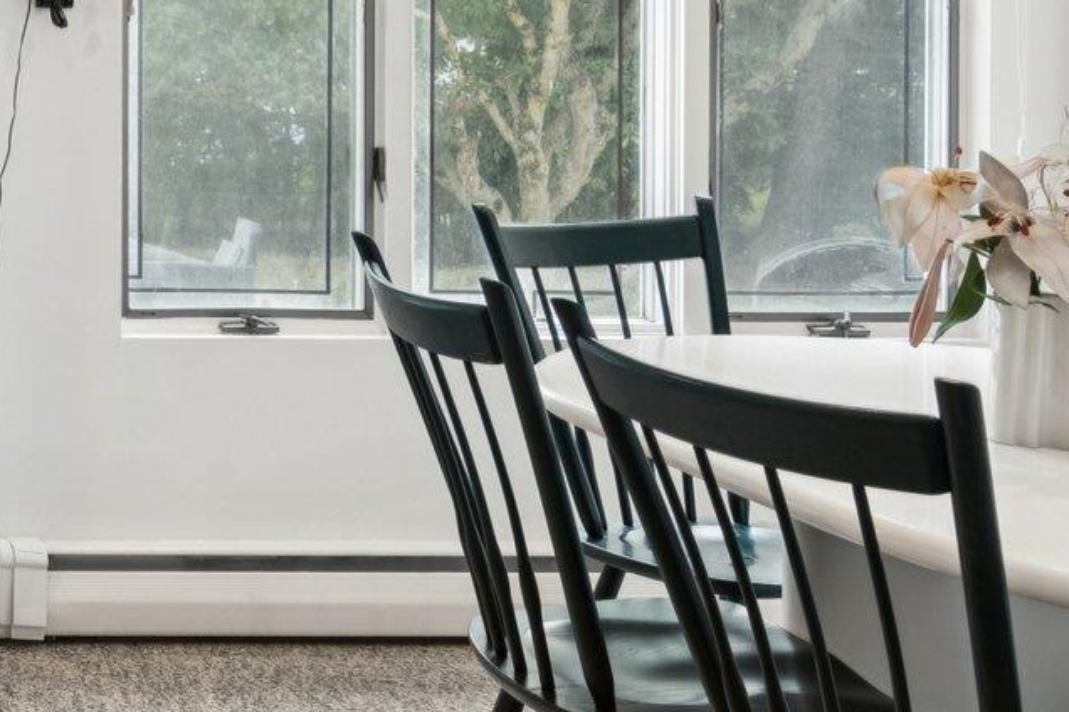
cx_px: -425
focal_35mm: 58
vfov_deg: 22.9
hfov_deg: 27.1
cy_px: 85
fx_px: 1722
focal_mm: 18
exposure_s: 1/8
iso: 250
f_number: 9
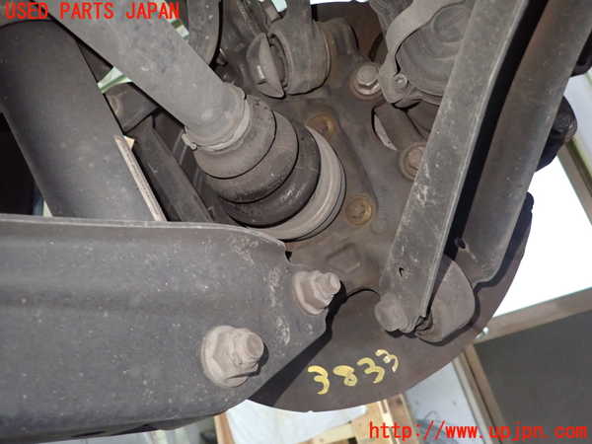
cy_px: 222
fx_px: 428
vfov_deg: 54.9
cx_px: 296
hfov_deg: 69.4
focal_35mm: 25
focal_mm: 4.5
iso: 800
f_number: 2
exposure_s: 1/30
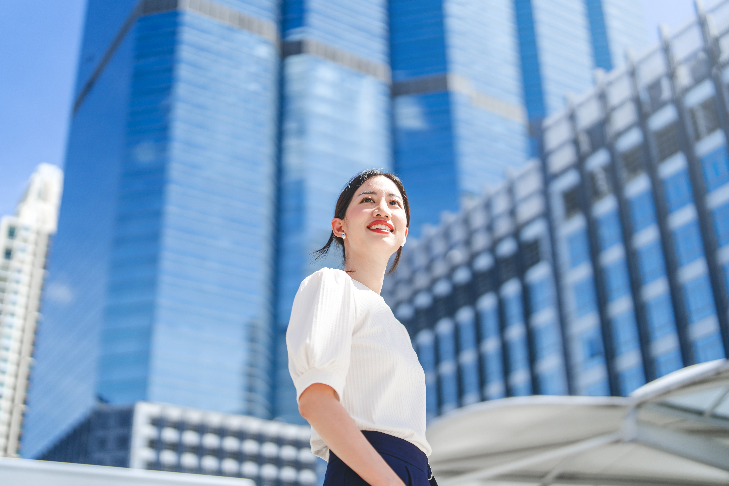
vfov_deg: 27.0
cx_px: 364
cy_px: 243
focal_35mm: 50
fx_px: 1012
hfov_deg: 39.6
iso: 100
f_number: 1.2
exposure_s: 1/8000
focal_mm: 50
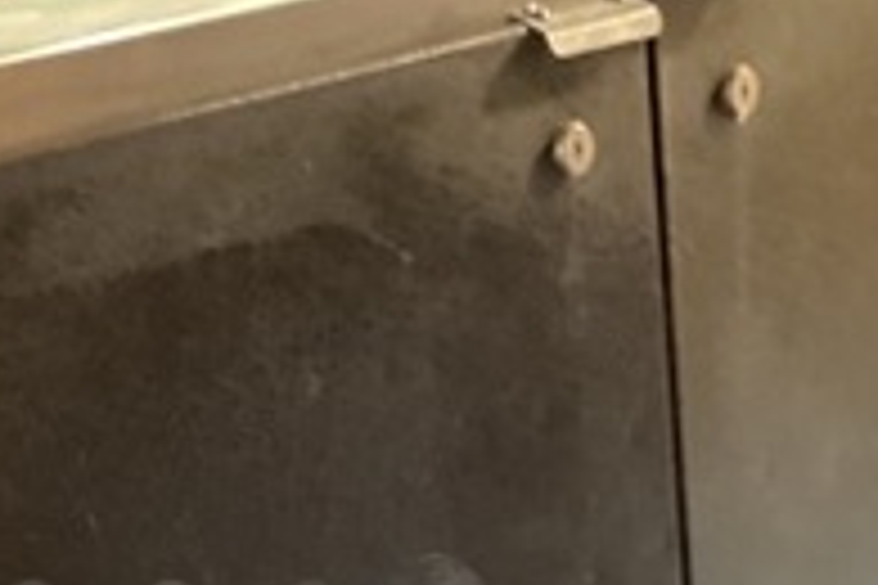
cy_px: 788
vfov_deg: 13.0
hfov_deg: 20.0
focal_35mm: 101
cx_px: 171
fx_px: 2463
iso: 640
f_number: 2.4
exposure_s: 1/17
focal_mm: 3.3
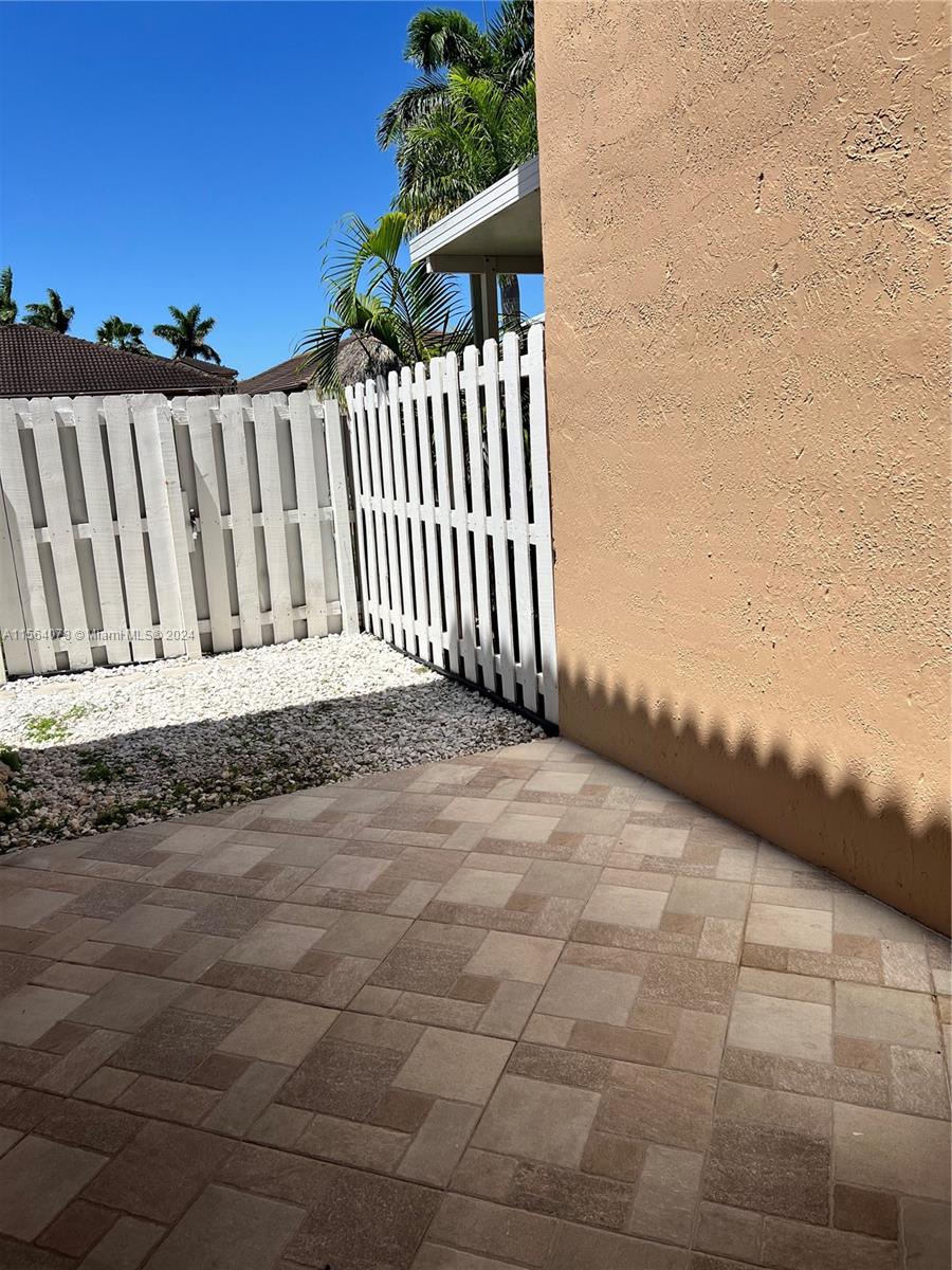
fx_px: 953
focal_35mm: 26
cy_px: 635
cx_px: 476
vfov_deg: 67.3
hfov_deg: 53.1
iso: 50
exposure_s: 1/5882
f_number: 1.5
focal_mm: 5.7
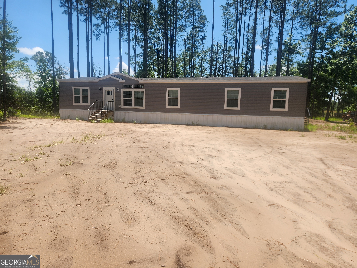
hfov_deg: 73.9
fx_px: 237
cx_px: 178
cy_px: 134
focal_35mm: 23
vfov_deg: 58.9
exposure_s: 1/1358
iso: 20
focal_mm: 5.4
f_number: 1.8
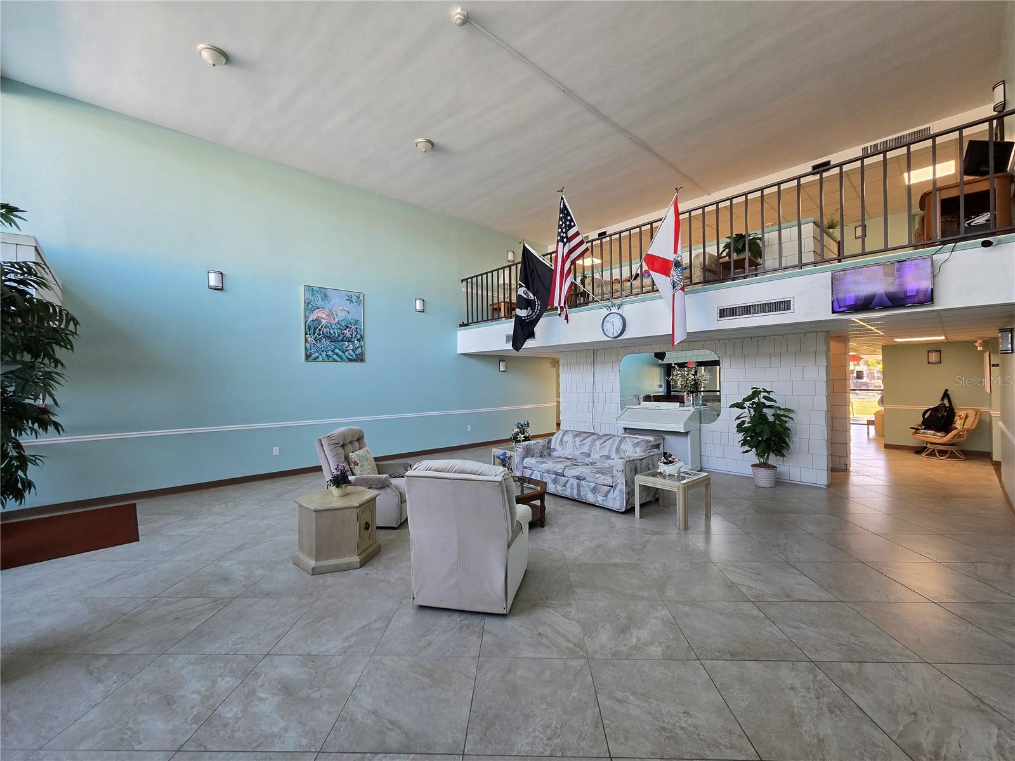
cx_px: 508
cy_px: 380
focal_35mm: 13
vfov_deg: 89.9
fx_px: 381
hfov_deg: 106.2
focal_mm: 2.2
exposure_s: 1/60
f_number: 2.2
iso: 80
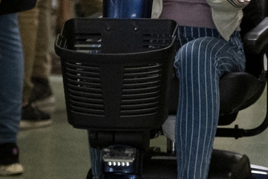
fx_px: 3656
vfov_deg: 2.8
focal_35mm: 491
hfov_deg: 4.2
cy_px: 6
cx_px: 423
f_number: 2.8
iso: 4000
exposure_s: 1/125
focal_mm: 74.4
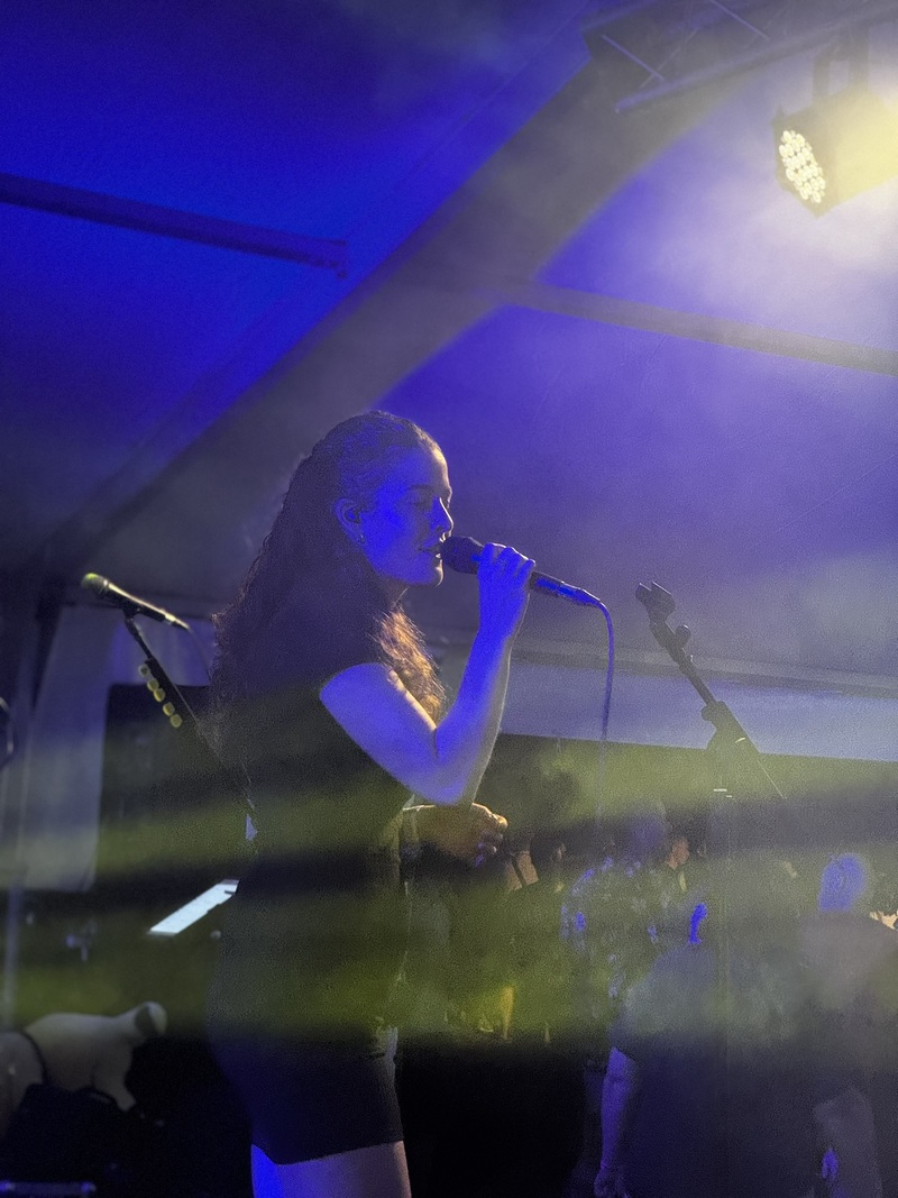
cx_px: 449
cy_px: 599
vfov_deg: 25.3
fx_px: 2664
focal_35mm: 77
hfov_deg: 19.1
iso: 640
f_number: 2.8
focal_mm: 9
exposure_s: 1/52
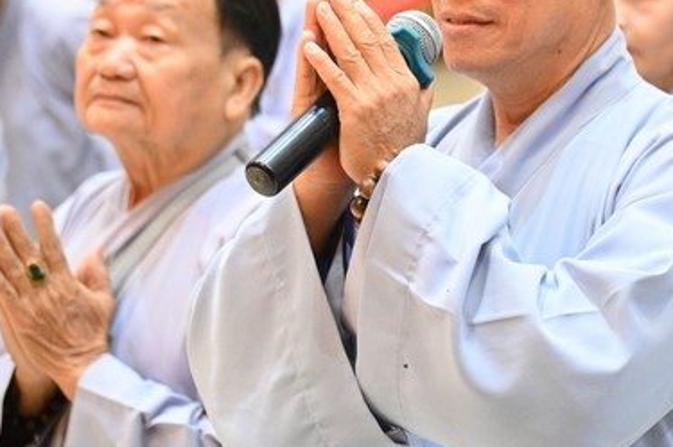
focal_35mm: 194
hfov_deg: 10.6
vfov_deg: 7.1
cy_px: 122
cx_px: 513
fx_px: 3622
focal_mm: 112
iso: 16000
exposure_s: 1/320
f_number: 4.5
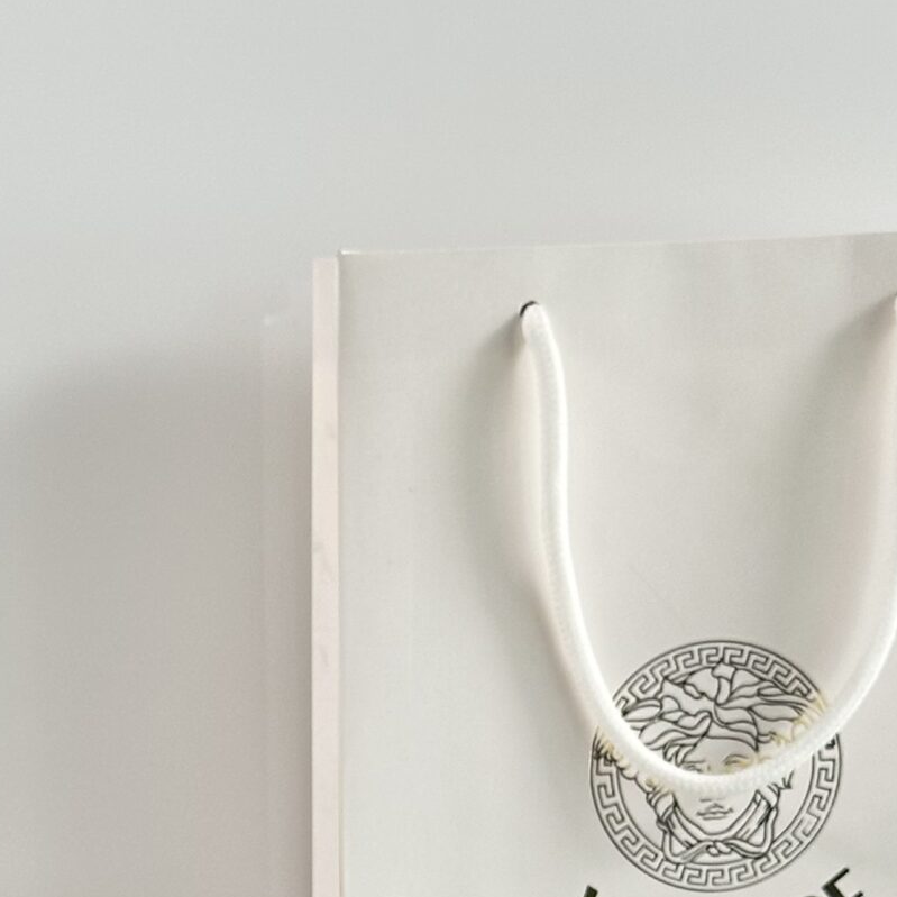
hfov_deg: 12.6
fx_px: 3987
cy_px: 1192
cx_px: -63
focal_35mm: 136
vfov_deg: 12.4
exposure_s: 1/100
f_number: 1.78
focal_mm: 6.86
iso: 64
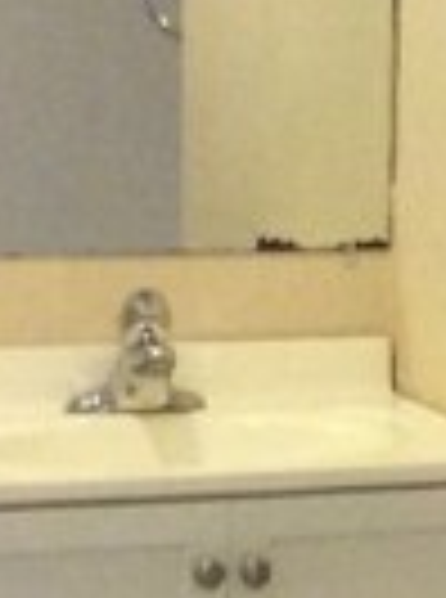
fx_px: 3194
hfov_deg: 7.7
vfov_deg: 10.7
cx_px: 818
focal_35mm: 185
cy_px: 319
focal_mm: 3.3
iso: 250
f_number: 2.4
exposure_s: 1/24
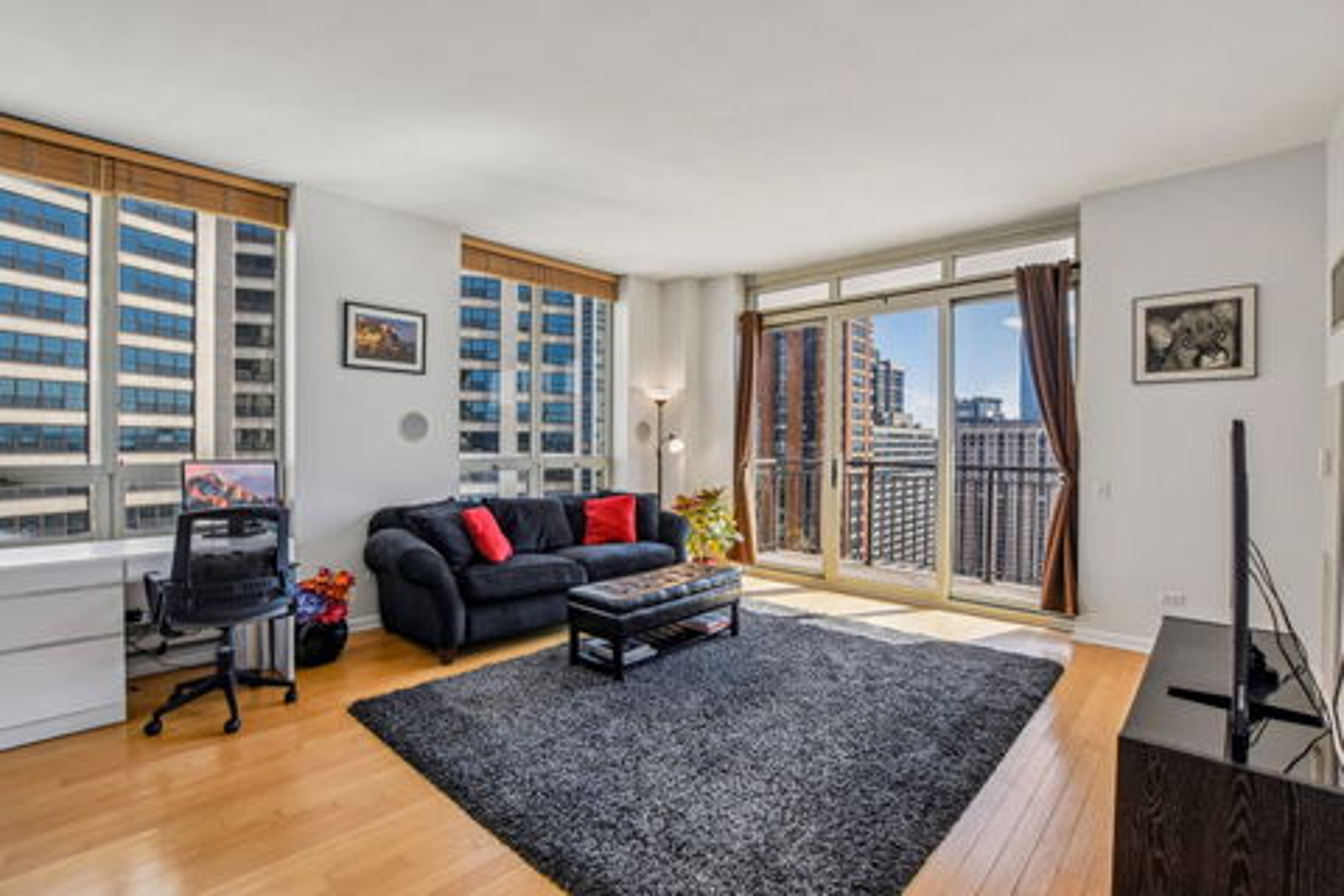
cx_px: 672
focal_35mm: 15
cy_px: 448
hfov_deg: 100.4
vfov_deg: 77.3
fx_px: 560
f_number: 8
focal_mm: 10
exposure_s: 1/500
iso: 500
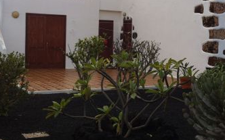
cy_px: 40
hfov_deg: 30.6
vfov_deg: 19.3
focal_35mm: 67
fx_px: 411
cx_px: 125
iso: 80
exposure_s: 1/736
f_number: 2.8
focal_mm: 3.85
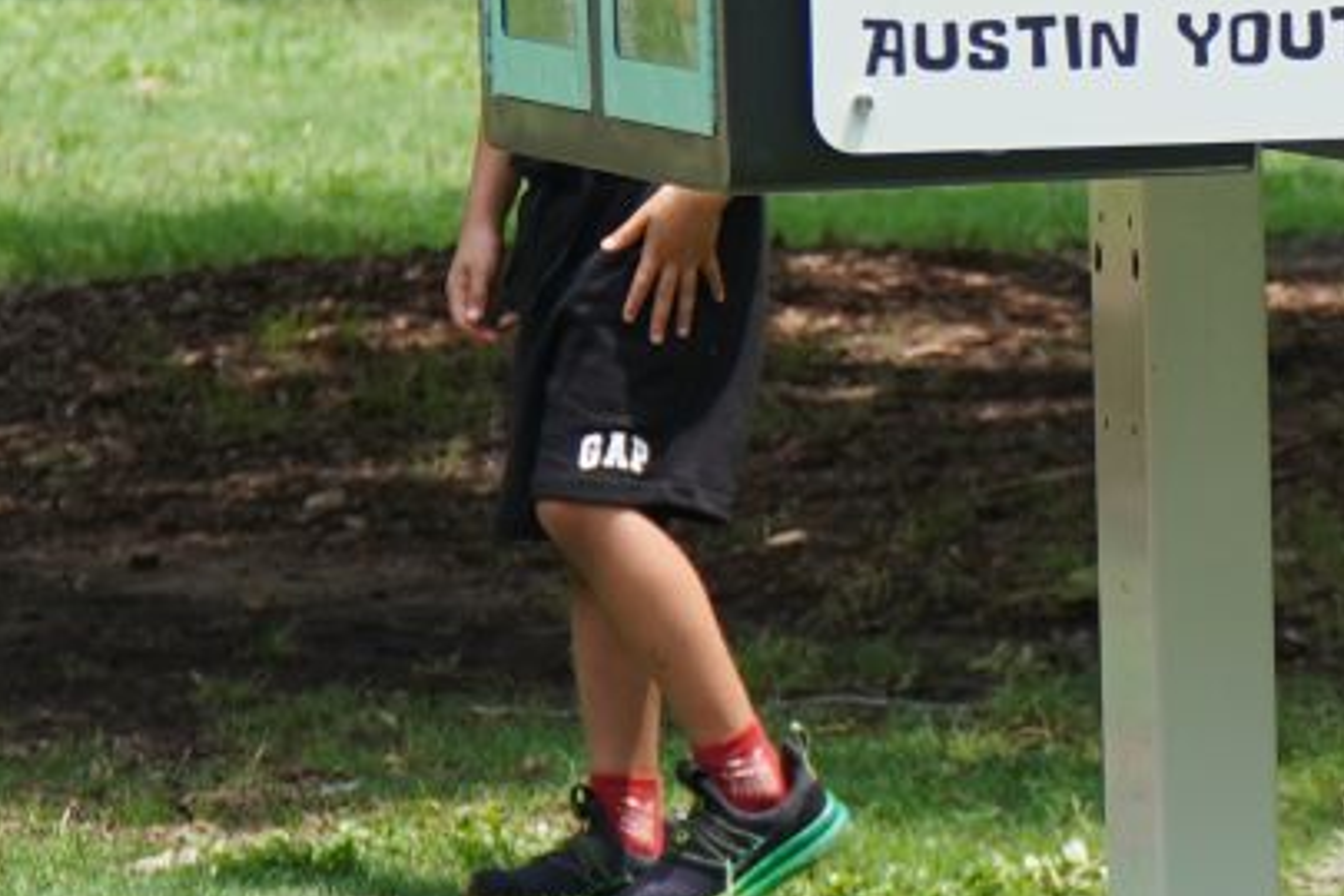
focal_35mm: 391
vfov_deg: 3.5
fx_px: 14610
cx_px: 1629
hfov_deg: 5.2
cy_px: -229
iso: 100
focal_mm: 55
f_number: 4
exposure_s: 1/400
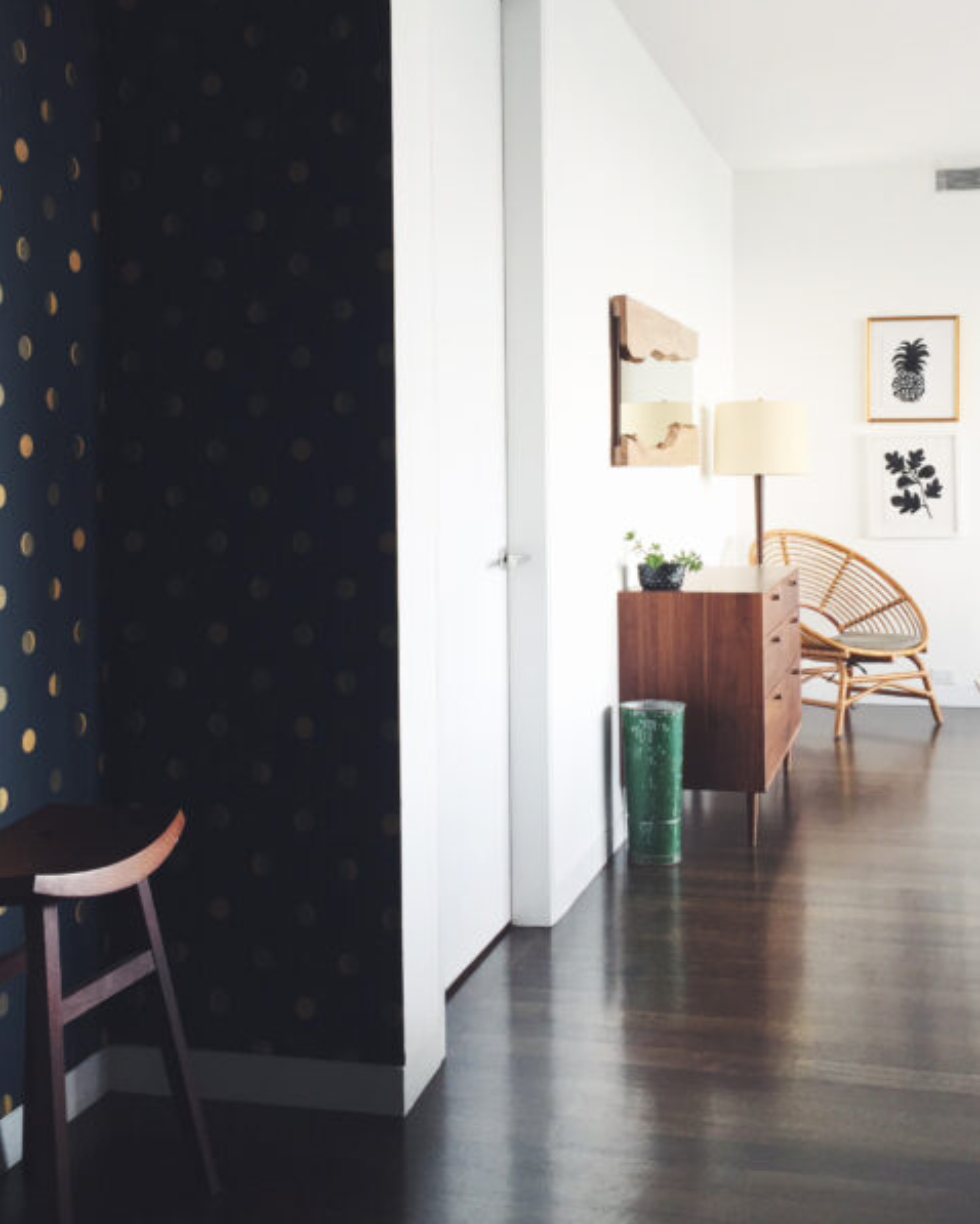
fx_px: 1558
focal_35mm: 43
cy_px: 481
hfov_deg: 34.9
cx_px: 515
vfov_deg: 42.6
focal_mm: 4.15
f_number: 2.2
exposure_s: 1/60
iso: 40
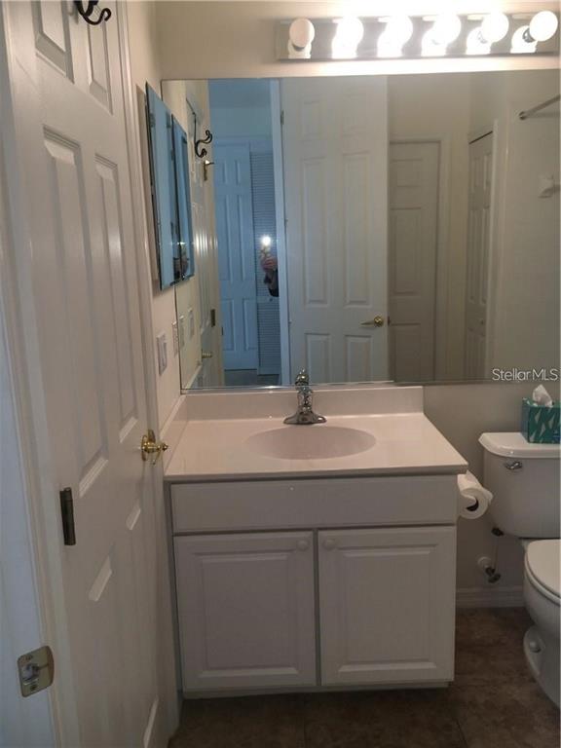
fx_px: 627
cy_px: 374
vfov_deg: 61.7
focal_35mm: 29
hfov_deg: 48.2
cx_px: 280
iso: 25
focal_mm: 4.15
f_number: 2.2
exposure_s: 1/41
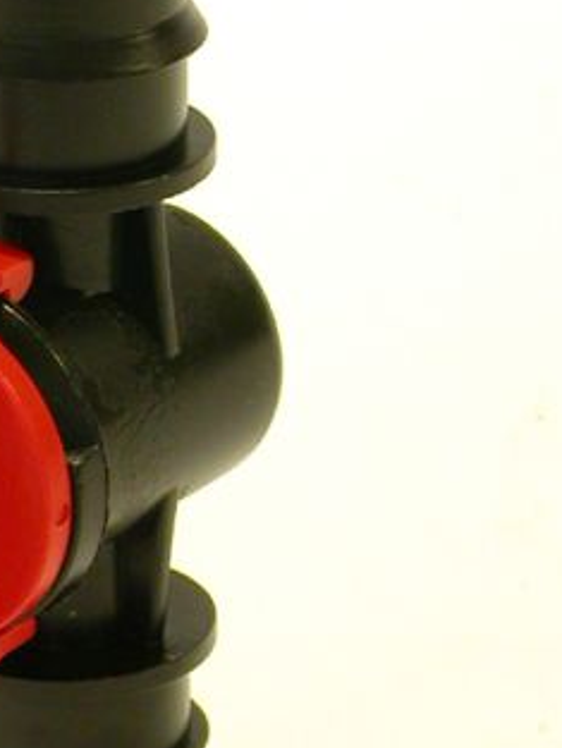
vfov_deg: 7.3
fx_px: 5884
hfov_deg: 5.5
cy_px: 327
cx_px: 41
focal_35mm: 272
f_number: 4.8
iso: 200
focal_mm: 16.8
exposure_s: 1/1.9
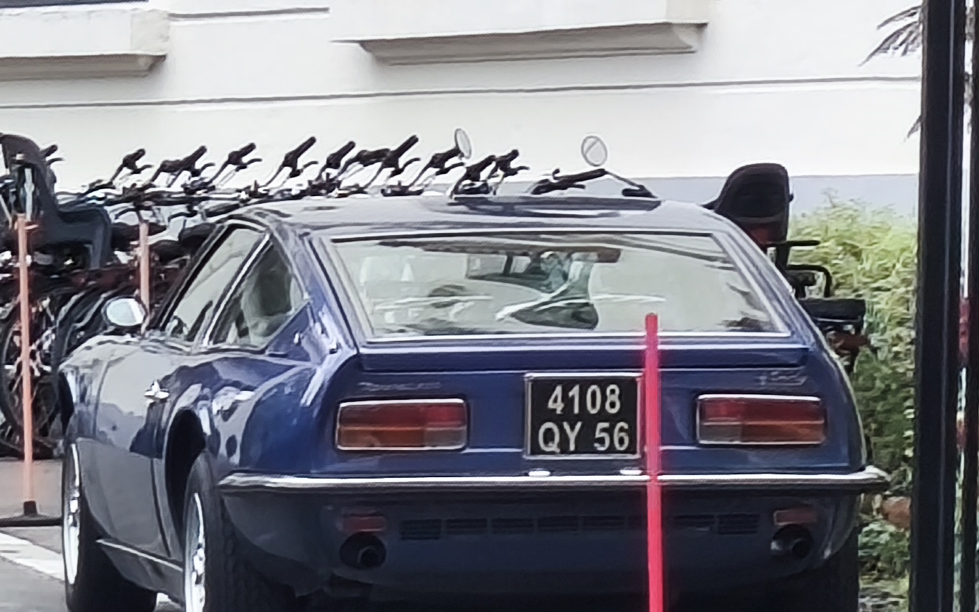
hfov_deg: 15.8
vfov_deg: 9.9
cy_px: 353
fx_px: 3522
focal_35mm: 132
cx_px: 488
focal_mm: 6.18
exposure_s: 1/229
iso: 50
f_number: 1.65
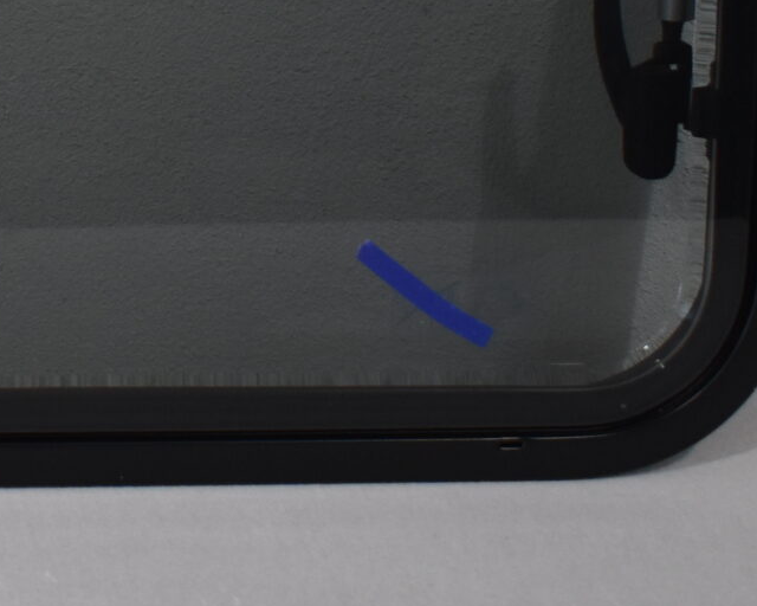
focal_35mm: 141
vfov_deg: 10.6
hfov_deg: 13.1
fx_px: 3156
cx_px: -264
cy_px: -272
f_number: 4
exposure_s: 1/250
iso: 640
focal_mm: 25
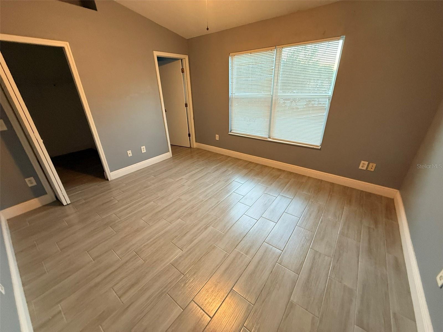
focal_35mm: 14
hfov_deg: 102.1
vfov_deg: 85.7
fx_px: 179
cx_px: 222
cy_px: 166
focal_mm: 2.22
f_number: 2.2
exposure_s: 1/60
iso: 320
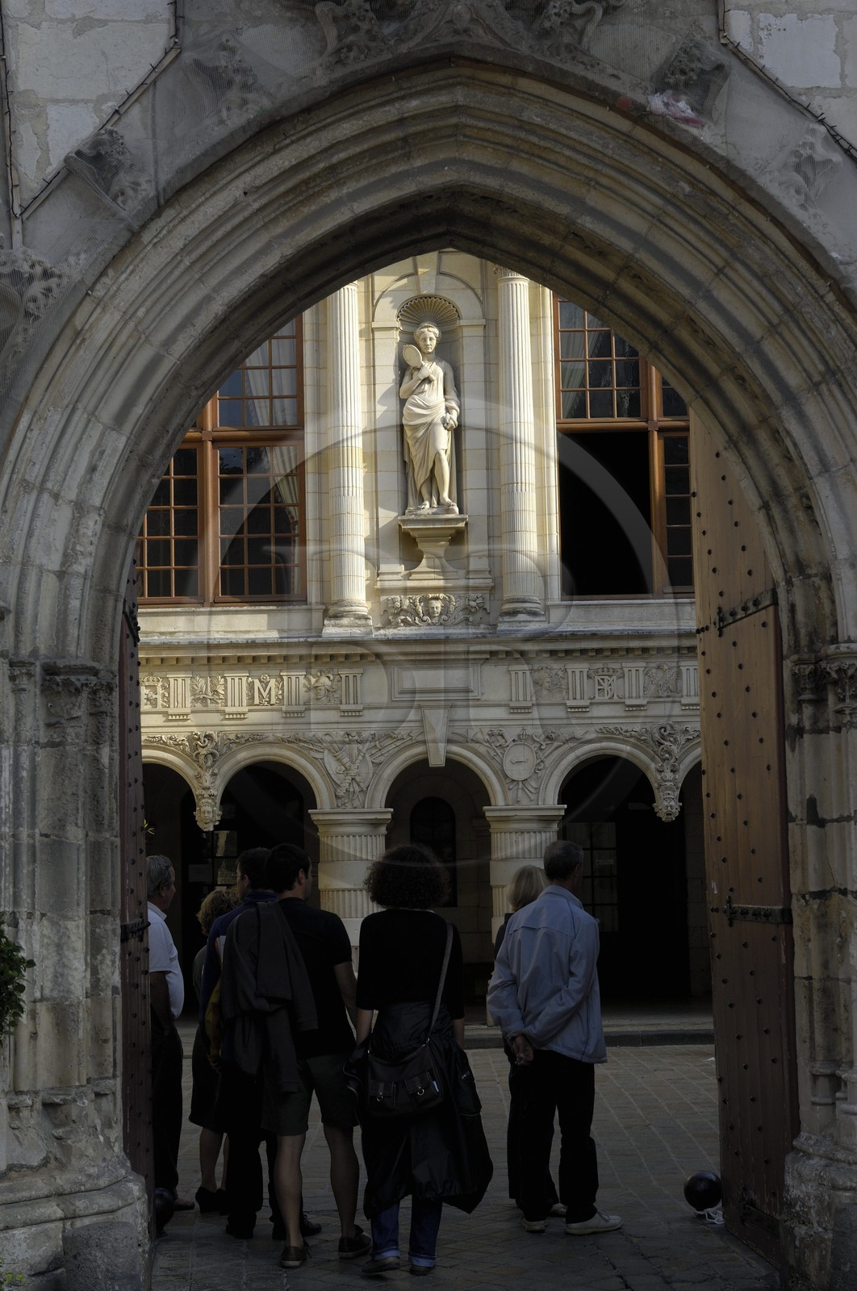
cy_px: 646
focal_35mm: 63
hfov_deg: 21.5
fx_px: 2256
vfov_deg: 31.9
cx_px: 428
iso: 100
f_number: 7.6
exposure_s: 1/160
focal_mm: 42
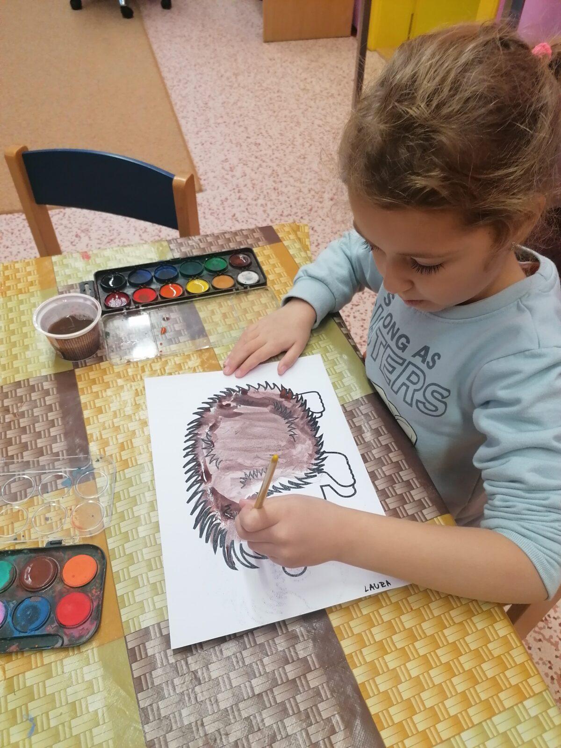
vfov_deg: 65.3
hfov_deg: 51.4
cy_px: 374
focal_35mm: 27
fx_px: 583
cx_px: 280
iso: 160
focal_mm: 4.75
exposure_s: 1/50
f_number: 1.8
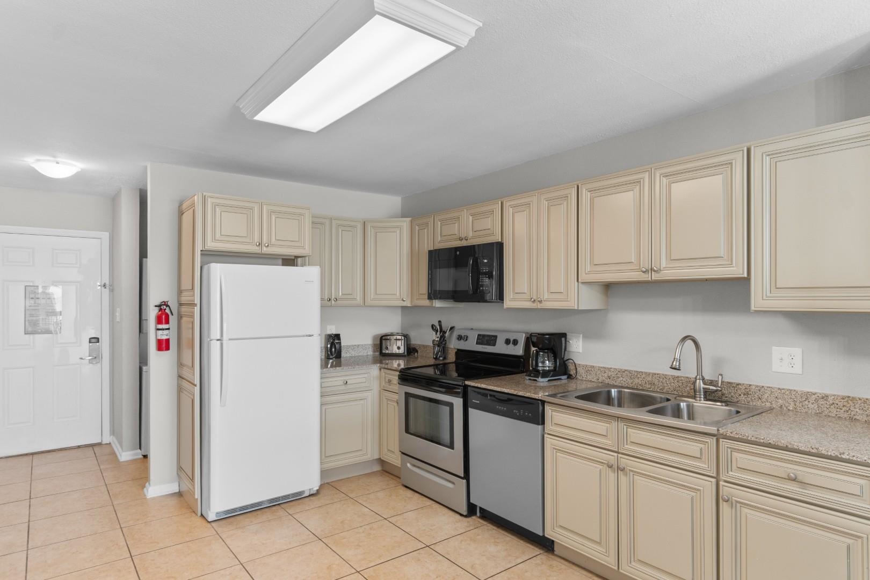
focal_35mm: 21
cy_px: 290
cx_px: 435
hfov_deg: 81.2
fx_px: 507
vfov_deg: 59.5
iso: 100
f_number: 5
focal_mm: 14
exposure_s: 1
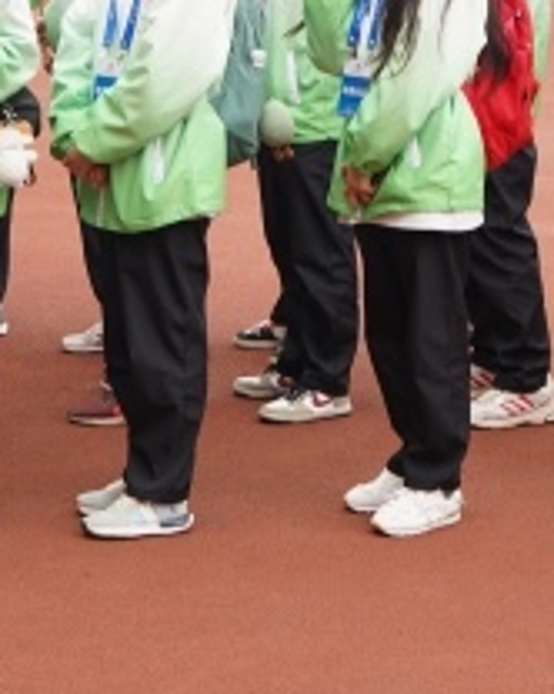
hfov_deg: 13.2
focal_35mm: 117
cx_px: 320
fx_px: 2401
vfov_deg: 16.0
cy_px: -43
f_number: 5.6
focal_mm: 36
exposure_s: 1/80
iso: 100
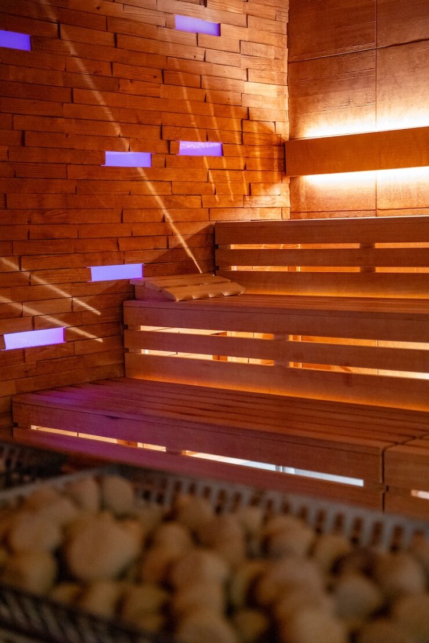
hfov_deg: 23.3
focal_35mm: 58
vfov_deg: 34.3
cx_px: 214
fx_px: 1042
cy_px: 322
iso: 10000
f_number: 2.8
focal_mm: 58.3
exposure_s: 1/60
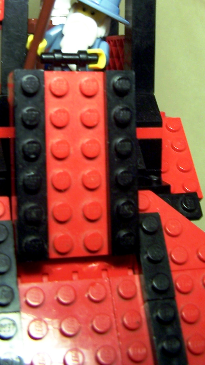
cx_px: 95
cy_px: 89
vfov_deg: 32.7
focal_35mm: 63
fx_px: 609
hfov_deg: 19.1
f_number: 2.8
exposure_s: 1/30
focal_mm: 6.3
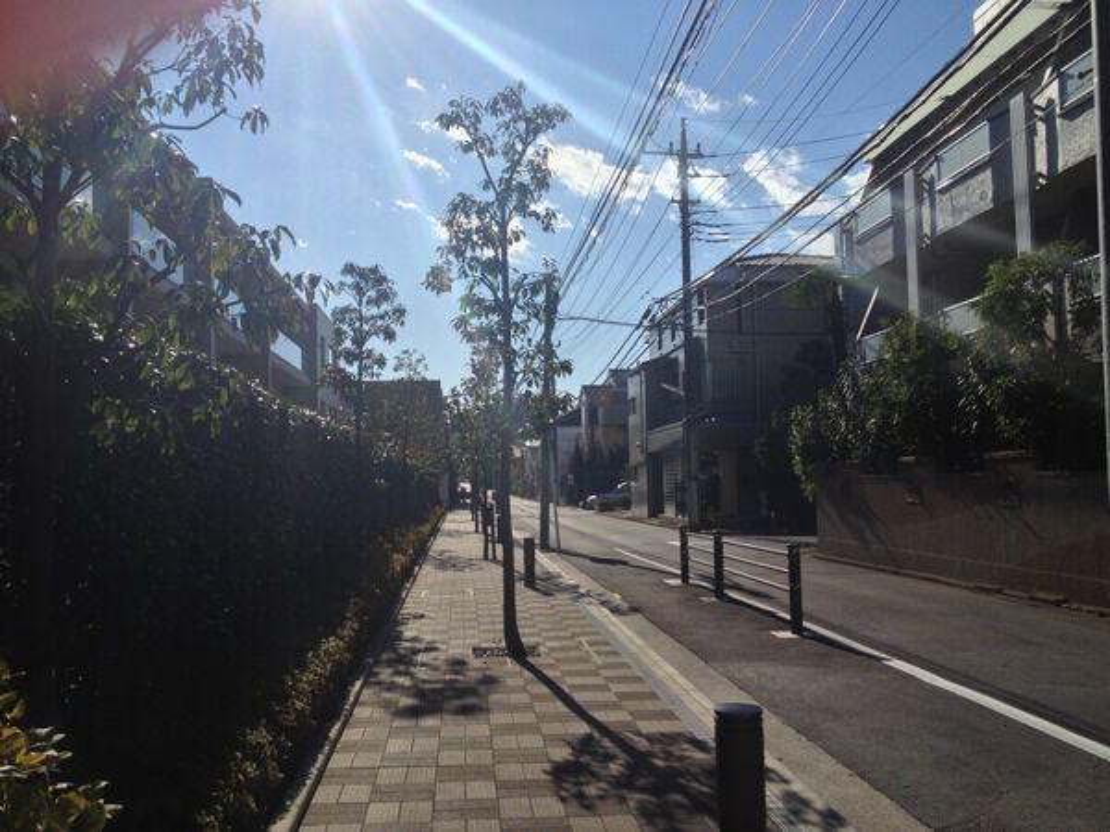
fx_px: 1122
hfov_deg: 52.6
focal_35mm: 35
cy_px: 416
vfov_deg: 40.7
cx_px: 555
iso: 50
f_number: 2.4
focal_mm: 4.28
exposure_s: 1/3953
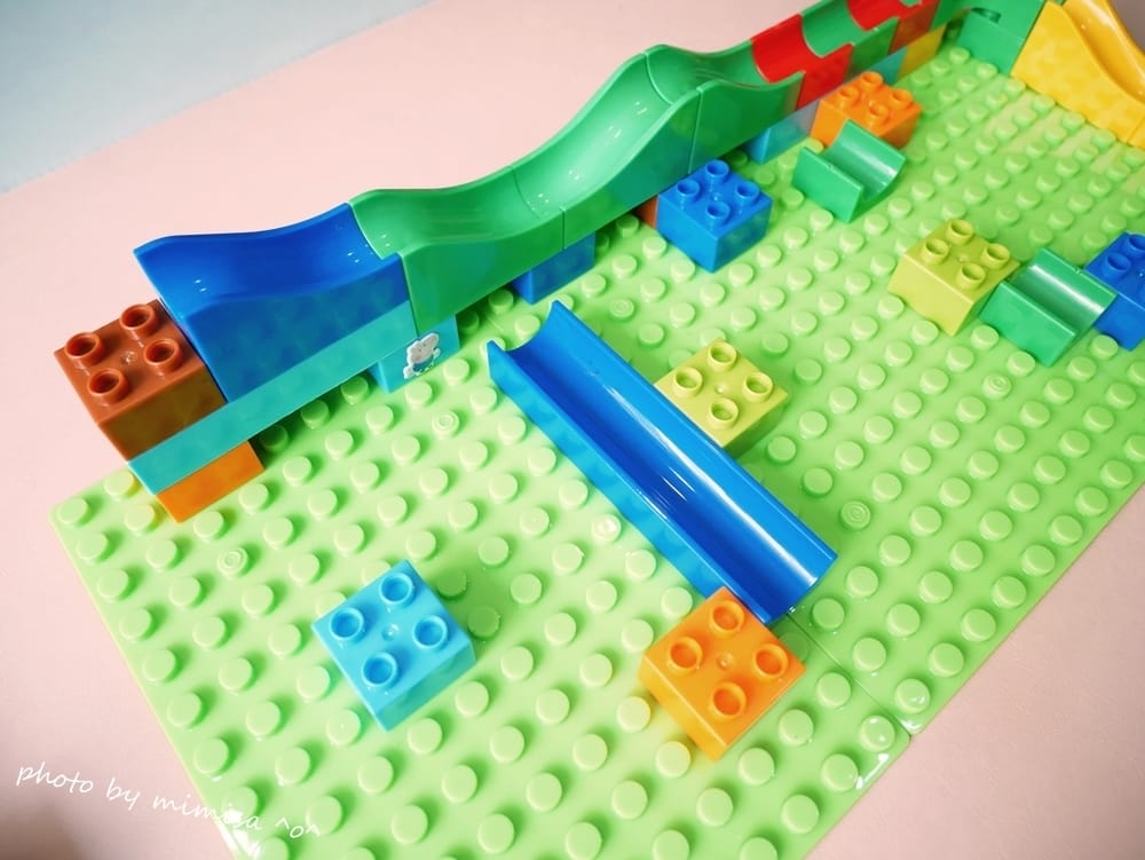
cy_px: 430
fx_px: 794
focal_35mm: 24
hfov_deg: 71.6
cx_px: 572
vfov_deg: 56.9
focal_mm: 12
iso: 500
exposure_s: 1/60
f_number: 3.5
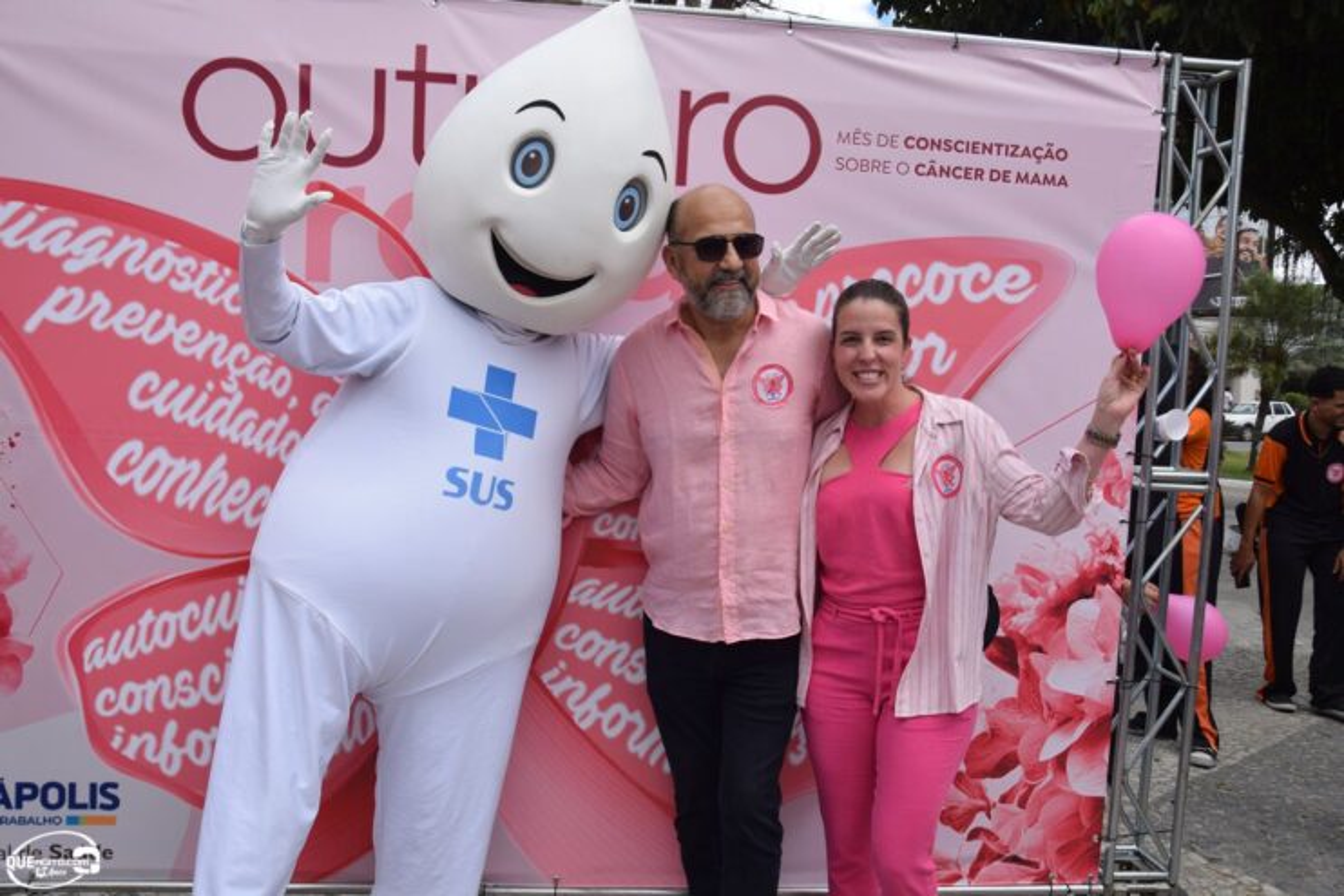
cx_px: 672
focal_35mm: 32
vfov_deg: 41.7
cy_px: 448
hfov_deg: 59.5
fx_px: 1176
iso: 200
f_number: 9
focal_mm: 21
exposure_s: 1/320
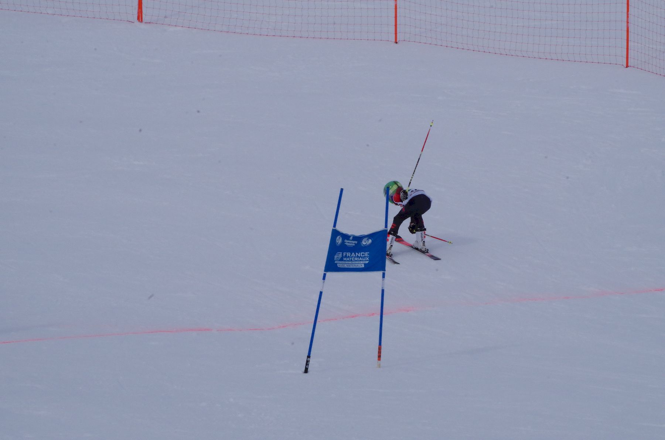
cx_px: 332
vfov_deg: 6.1
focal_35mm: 225
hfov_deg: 9.2
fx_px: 4147
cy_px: 220
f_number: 22
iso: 1600
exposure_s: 1/1250
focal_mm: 150
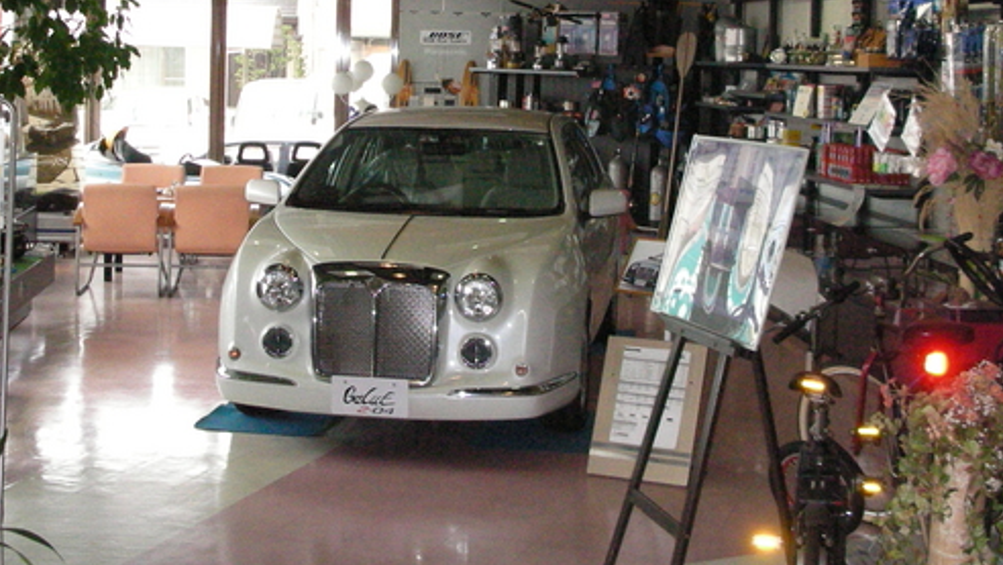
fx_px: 1649
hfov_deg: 33.8
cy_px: 82
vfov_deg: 19.2
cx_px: 428
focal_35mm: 62
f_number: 3
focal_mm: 5.8
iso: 400
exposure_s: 1/424
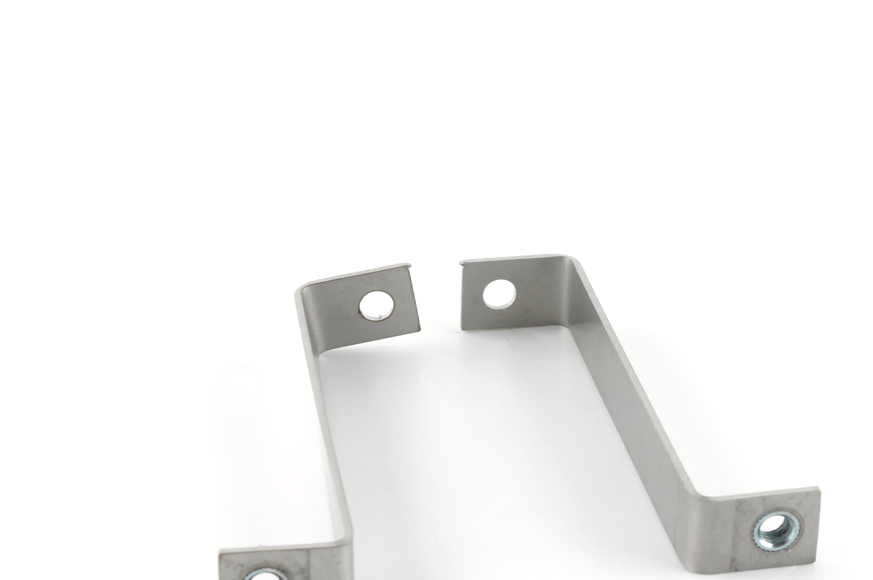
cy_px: 434
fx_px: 3246
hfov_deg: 15.3
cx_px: 498
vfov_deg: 10.2
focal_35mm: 134
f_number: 18
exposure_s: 1/8
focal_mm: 55
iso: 100
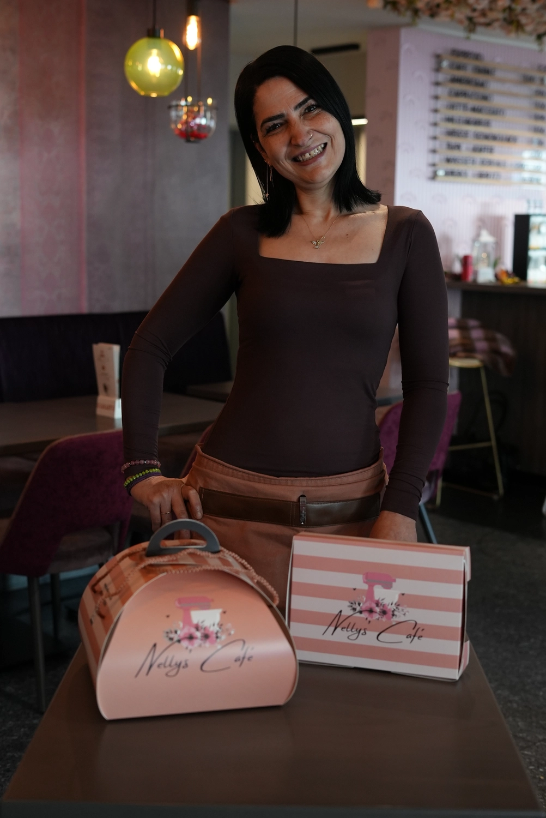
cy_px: 409
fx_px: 1136
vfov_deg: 39.6
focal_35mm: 50
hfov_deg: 27.0
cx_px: 273
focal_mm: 50
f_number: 3.5
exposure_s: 1/400
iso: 2500
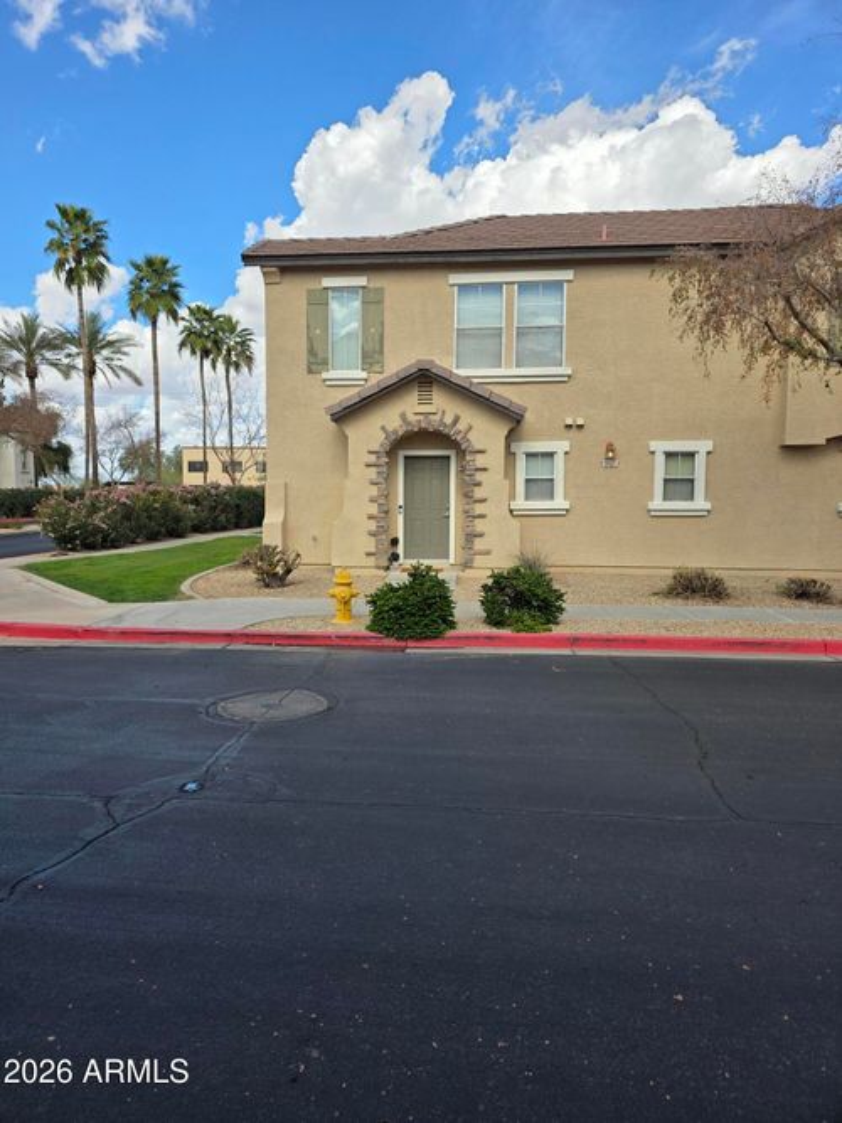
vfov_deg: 73.9
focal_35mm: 23
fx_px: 746
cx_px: 421
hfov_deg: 58.9
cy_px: 562
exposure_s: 1/5778
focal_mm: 6.3
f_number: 1.7
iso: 80
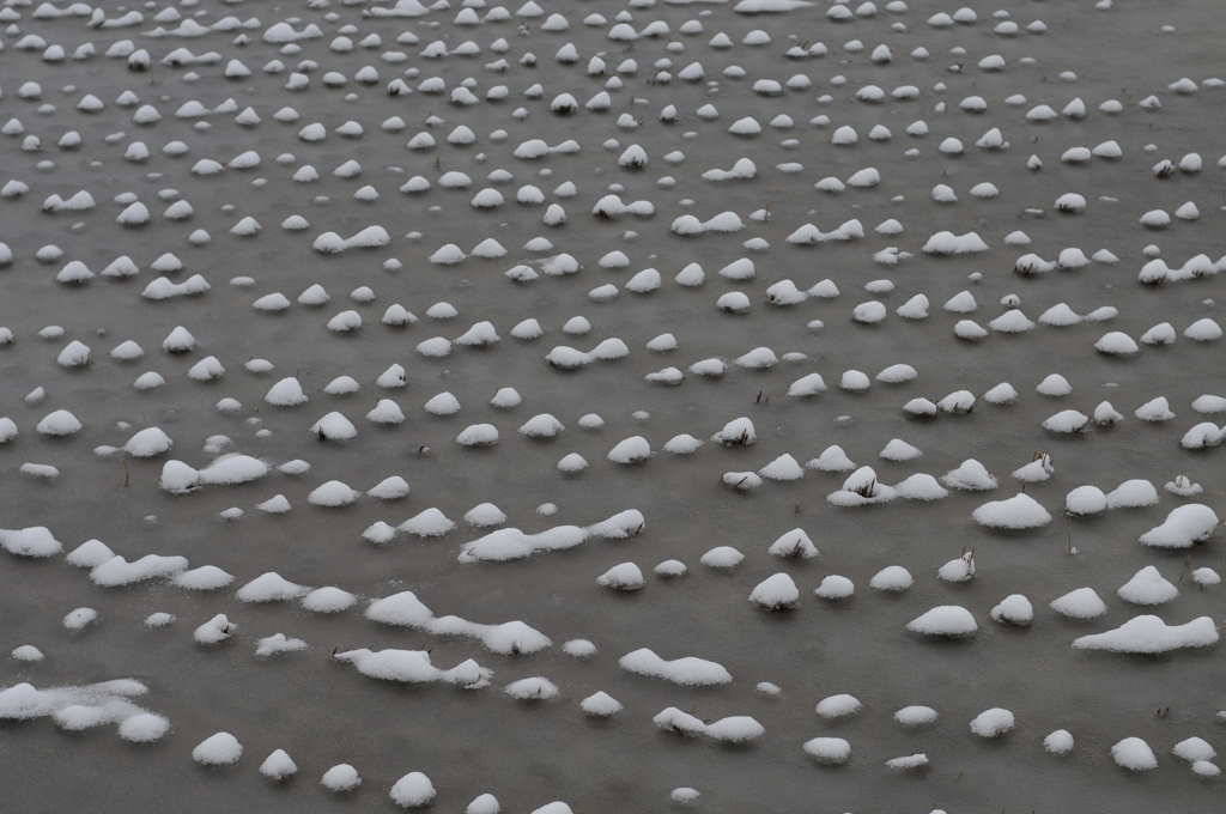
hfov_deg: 23.4
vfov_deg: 15.7
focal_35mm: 87
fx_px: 2959
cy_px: 407
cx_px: 613
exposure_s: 1/400
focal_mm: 58
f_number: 4
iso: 200
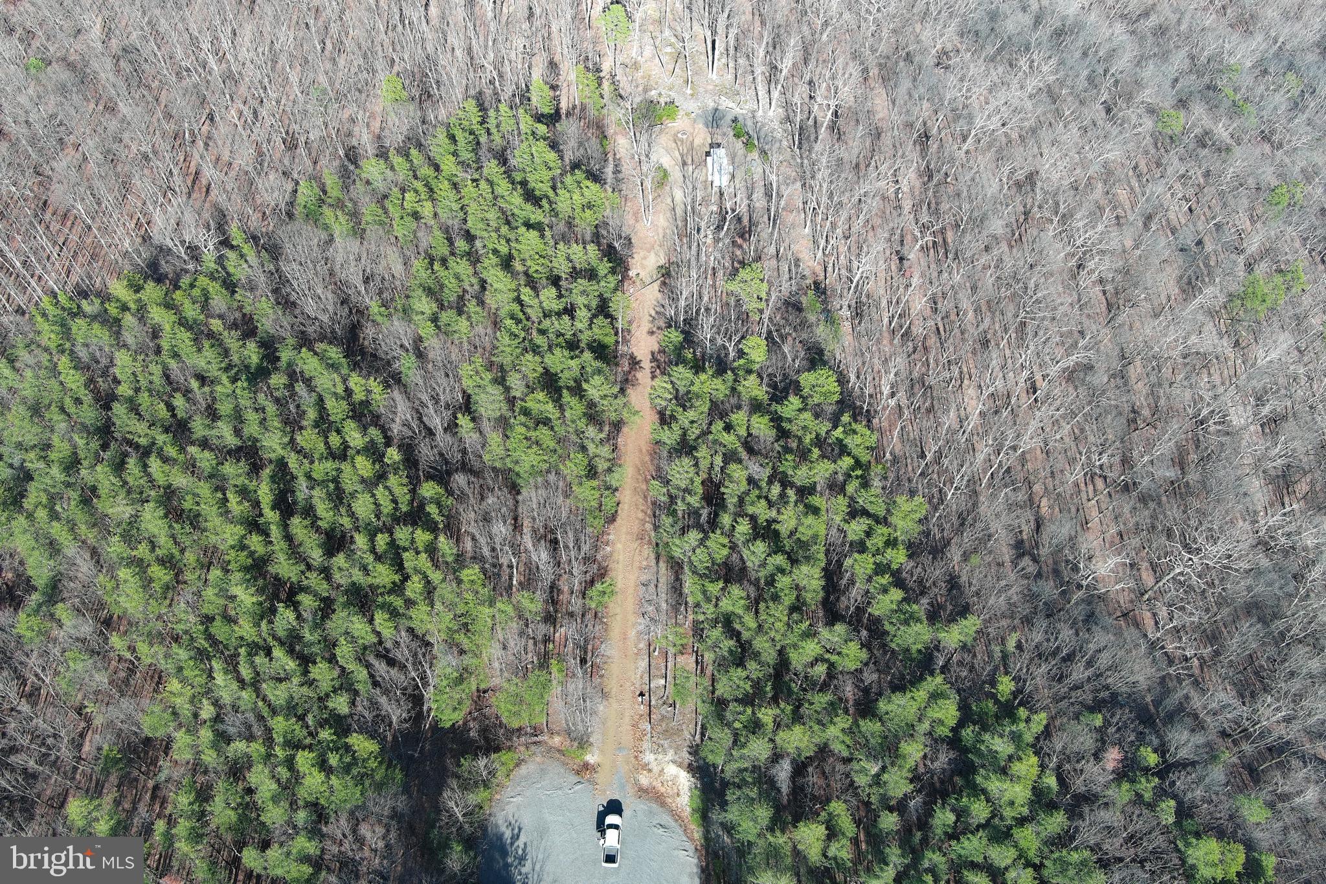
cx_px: 663
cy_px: 442
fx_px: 1068
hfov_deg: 63.7
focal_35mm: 29
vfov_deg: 45.0
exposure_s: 1/360
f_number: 2.8
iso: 100
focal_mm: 10.57
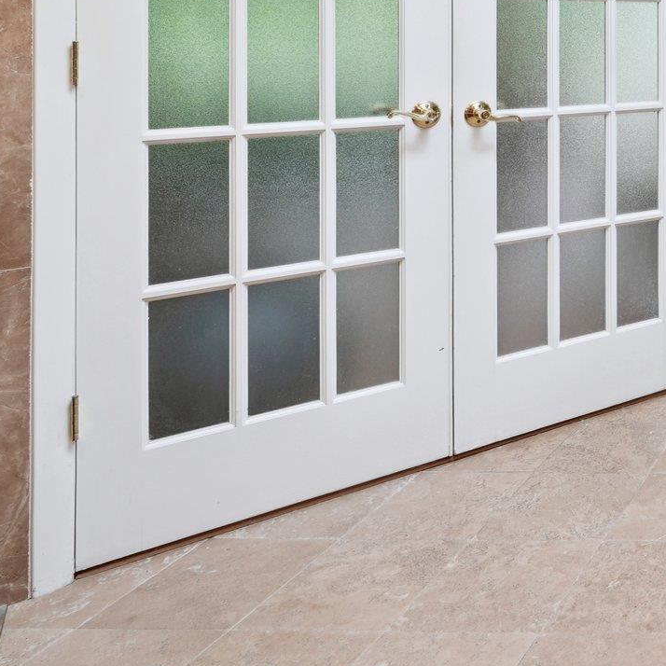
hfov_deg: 29.3
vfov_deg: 38.2
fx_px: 875
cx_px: 951
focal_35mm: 40
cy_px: 42
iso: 400
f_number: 9
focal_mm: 16.5
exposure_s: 1/13
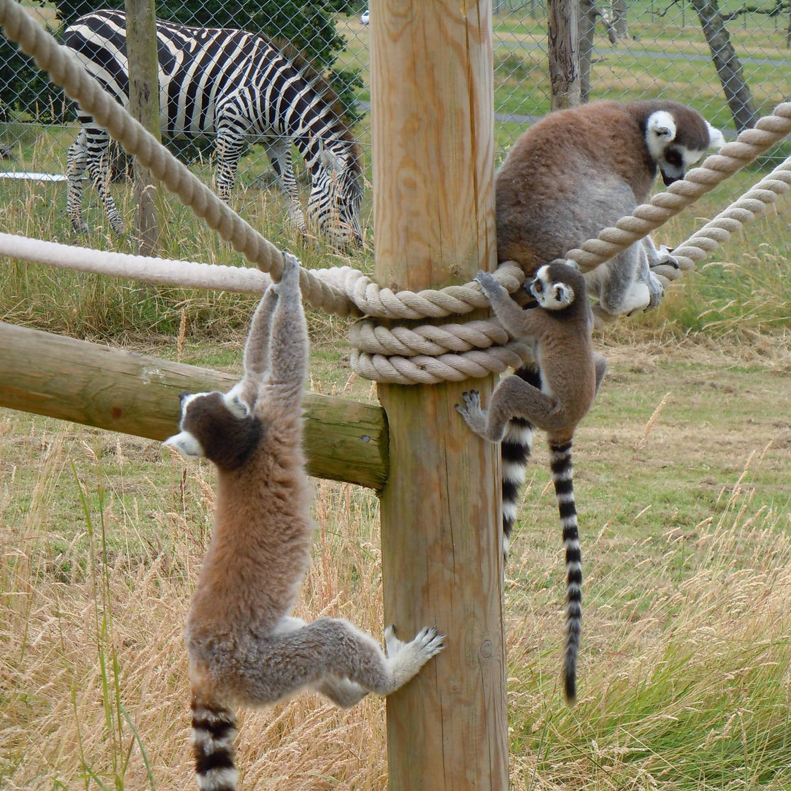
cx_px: 455
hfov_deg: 11.1
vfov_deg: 11.1
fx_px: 4085
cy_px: 398
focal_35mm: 158
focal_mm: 24
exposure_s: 1/200
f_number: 4.6
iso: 100
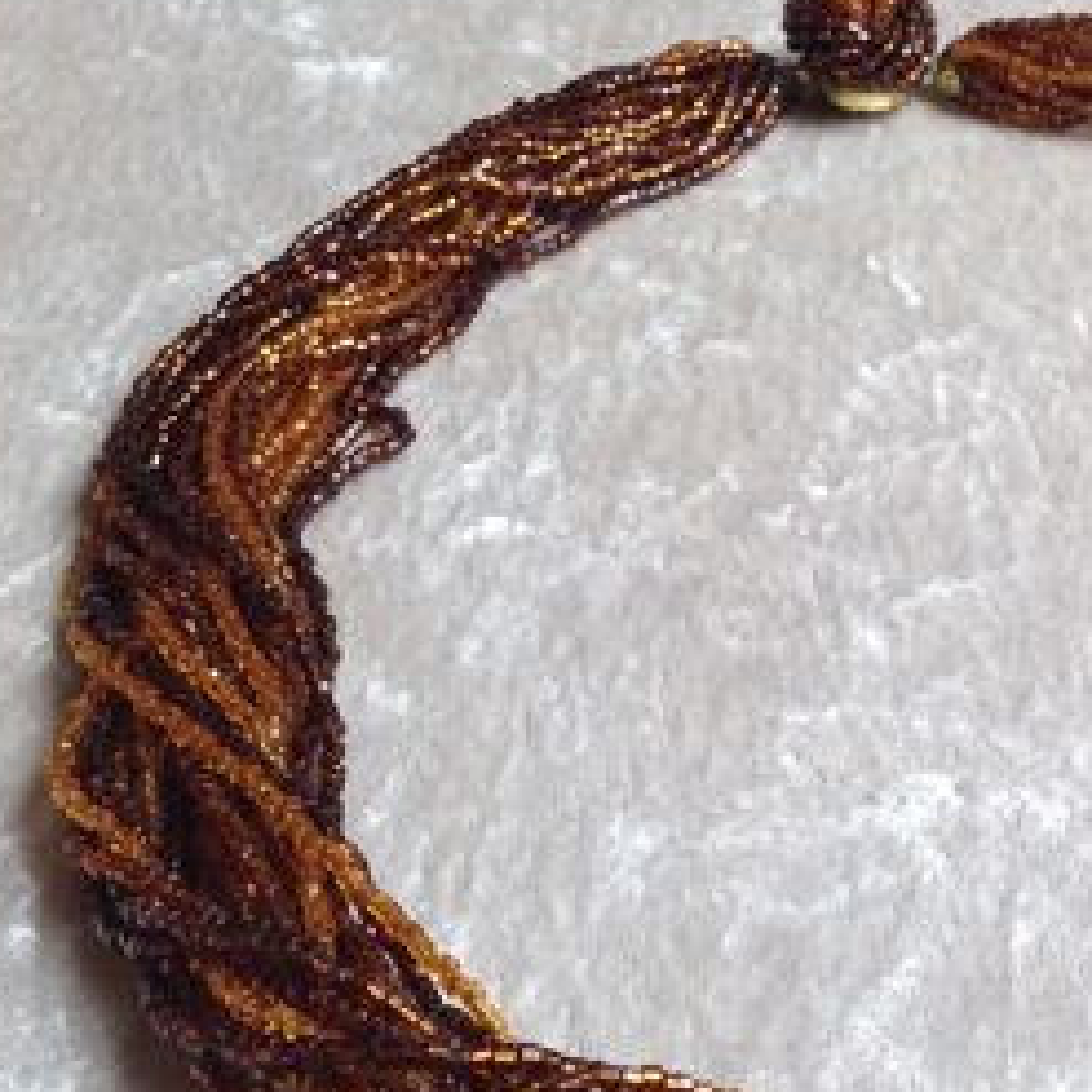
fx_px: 2141
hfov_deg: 27.7
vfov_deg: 28.3
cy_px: 763
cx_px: 964
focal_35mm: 60
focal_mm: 4.28
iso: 64
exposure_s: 1/120
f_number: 2.4
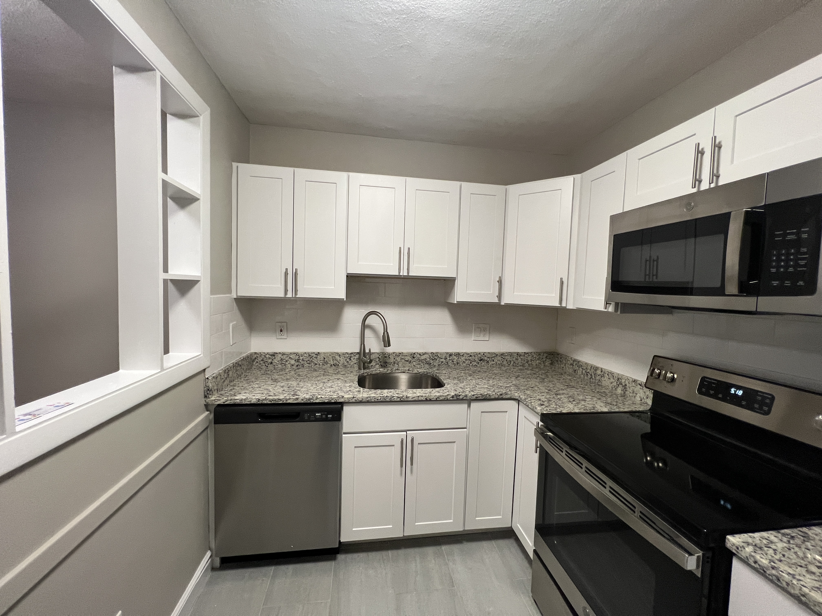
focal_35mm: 13
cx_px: 411
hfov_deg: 106.2
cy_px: 308
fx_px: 309
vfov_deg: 89.9
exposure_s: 1/60
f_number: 1.8
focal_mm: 1.57
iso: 200
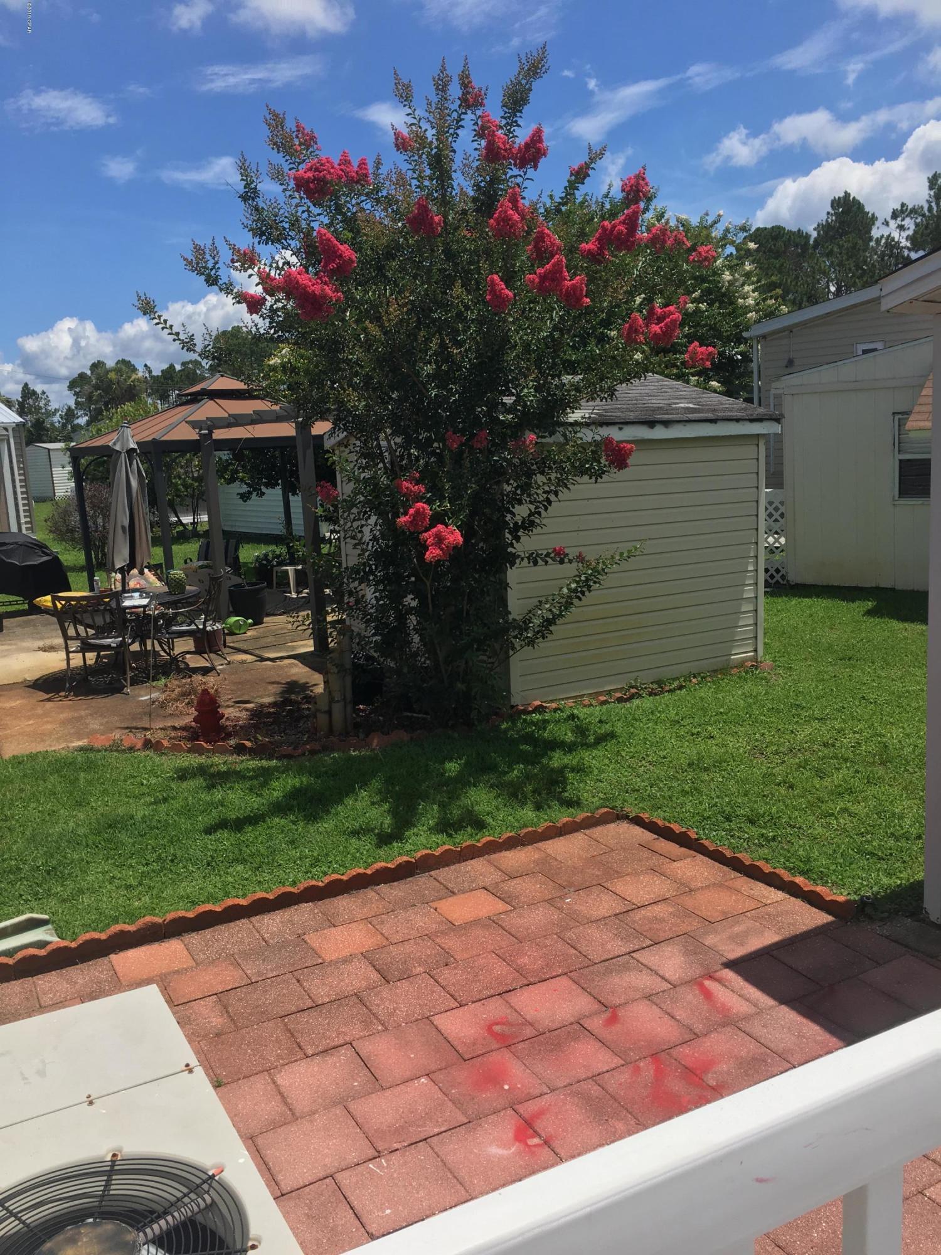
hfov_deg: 48.2
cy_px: 628
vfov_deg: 61.7
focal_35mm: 29
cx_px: 470
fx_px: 1051
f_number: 2.2
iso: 25
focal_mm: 4.15
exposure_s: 1/1637
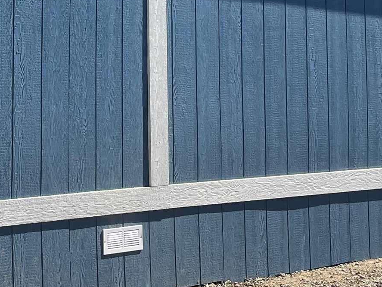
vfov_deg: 16.0
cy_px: -19
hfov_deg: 20.5
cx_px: -58
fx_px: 994
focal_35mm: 90
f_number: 1.6
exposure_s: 1/2882
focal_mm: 4.2
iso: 32
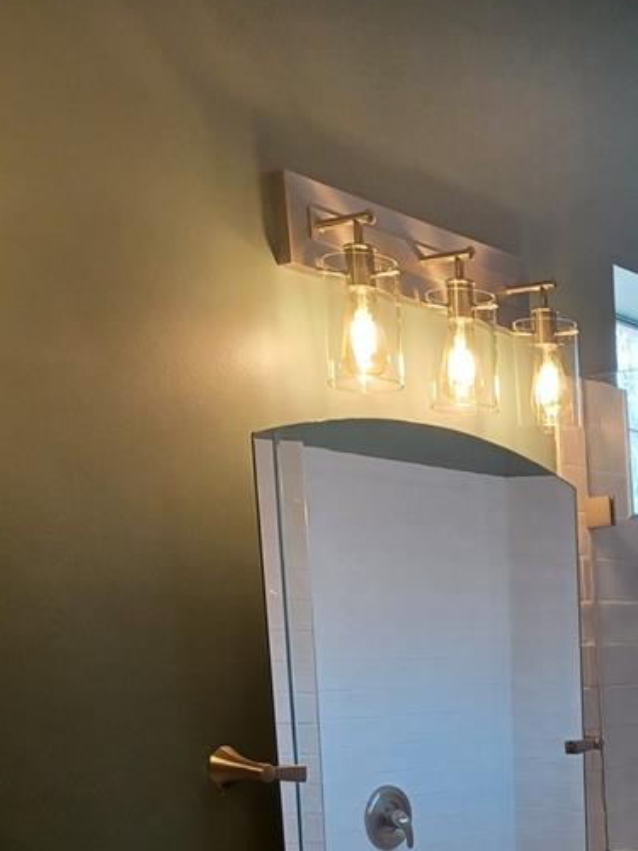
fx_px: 1474
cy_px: 948
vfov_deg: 29.0
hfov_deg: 22.8
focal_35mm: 60
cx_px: 723
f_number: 1.8
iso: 320
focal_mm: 4.6
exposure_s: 1/60
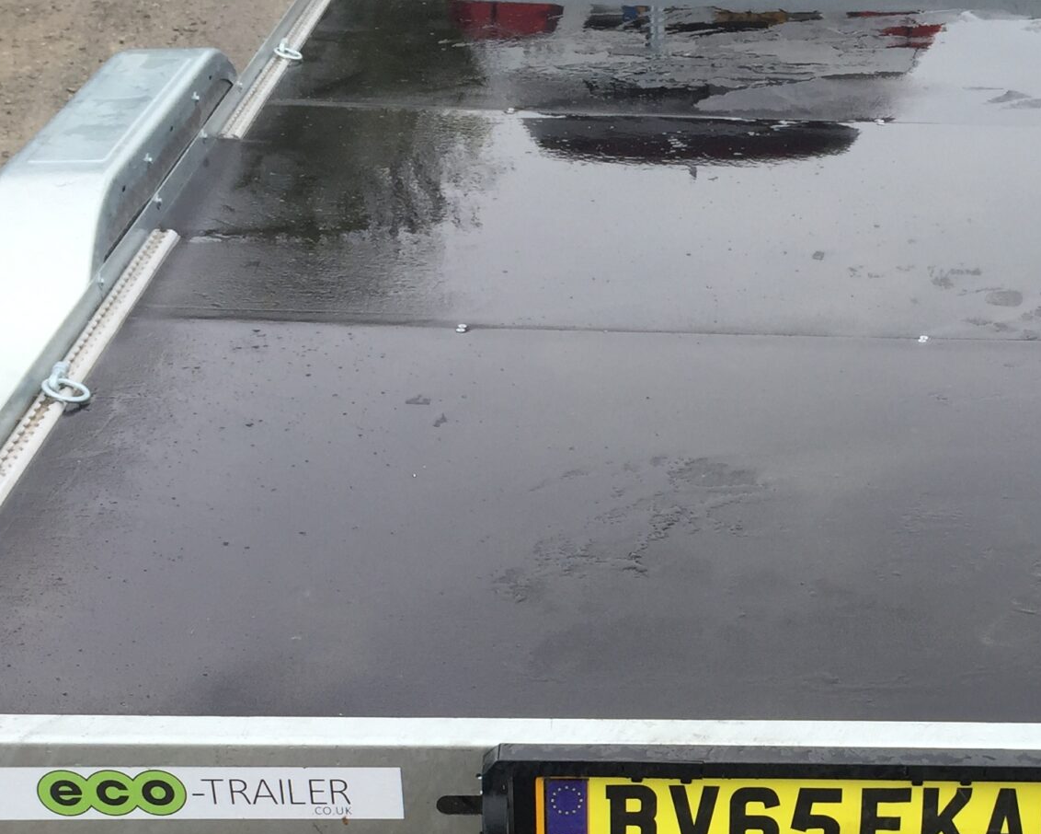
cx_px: 795
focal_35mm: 64
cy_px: 765
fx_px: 1972
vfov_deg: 23.2
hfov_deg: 29.1
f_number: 2.2
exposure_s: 1/775
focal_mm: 4.15
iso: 32
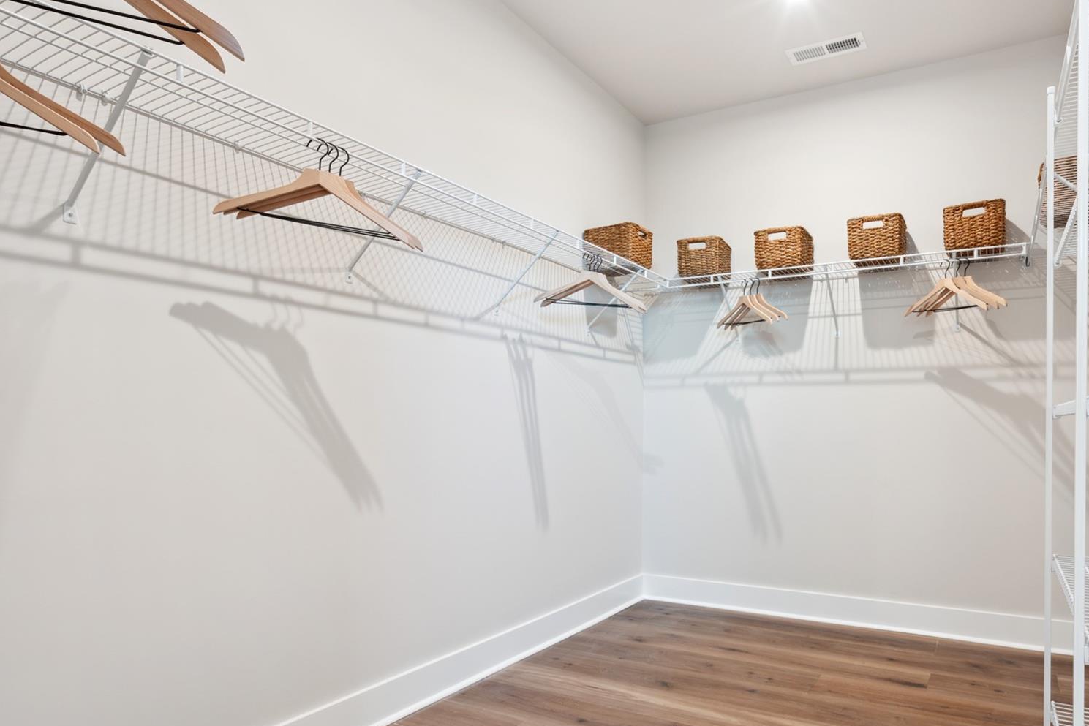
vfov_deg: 57.0
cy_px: 417
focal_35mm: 22
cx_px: 655
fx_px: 666
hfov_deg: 77.7
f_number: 8
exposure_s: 1/6
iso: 200
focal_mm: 16
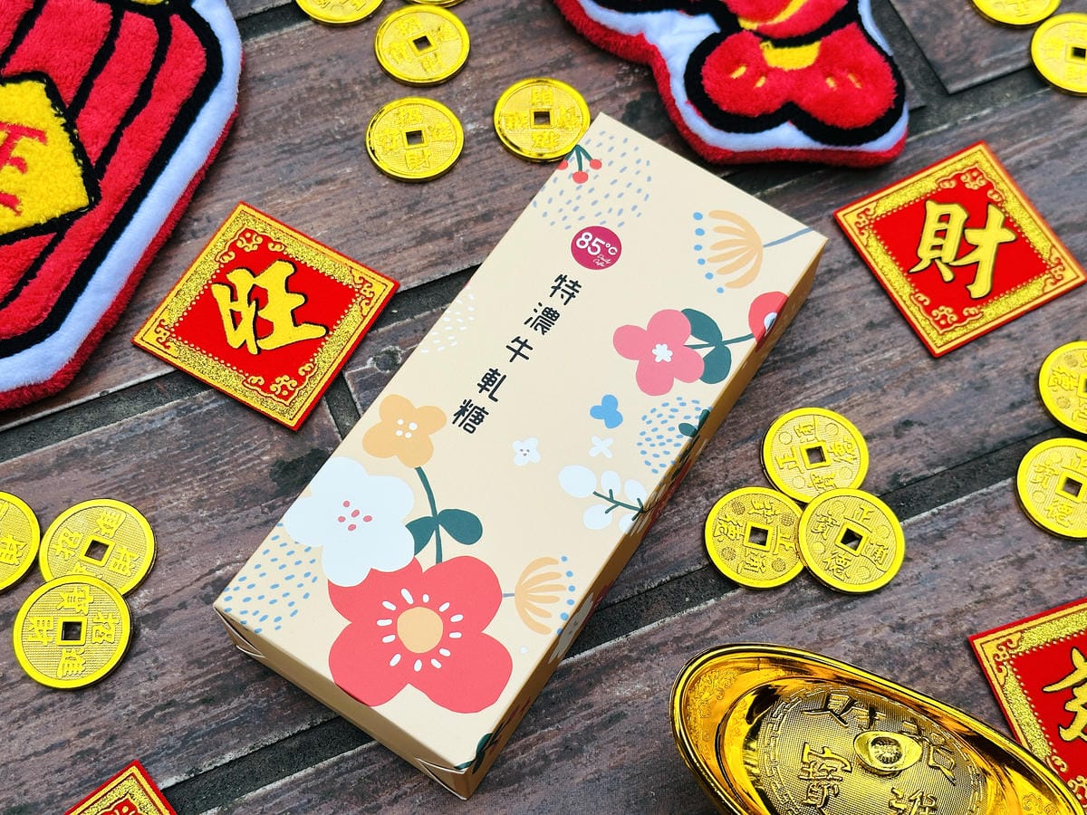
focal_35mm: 48
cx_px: 544
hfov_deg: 39.7
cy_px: 408
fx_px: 1507
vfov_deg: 30.3
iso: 50
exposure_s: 1/146
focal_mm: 6.86
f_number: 1.78
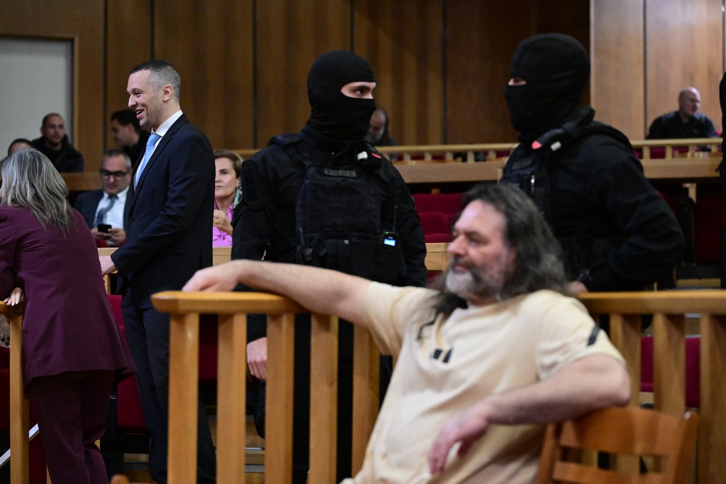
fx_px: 1956
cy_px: 242
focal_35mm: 97
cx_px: 363
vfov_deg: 14.1
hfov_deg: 21.0
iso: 8000
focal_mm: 97
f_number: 3.5
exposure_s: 1/200
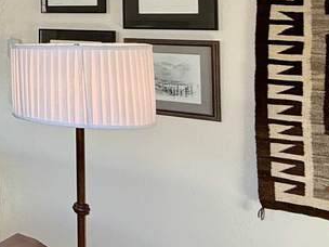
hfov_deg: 20.9
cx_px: -279
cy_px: 4
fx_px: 561
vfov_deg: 23.8
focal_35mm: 59
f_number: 2.2
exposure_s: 1/120
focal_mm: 2.22
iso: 64
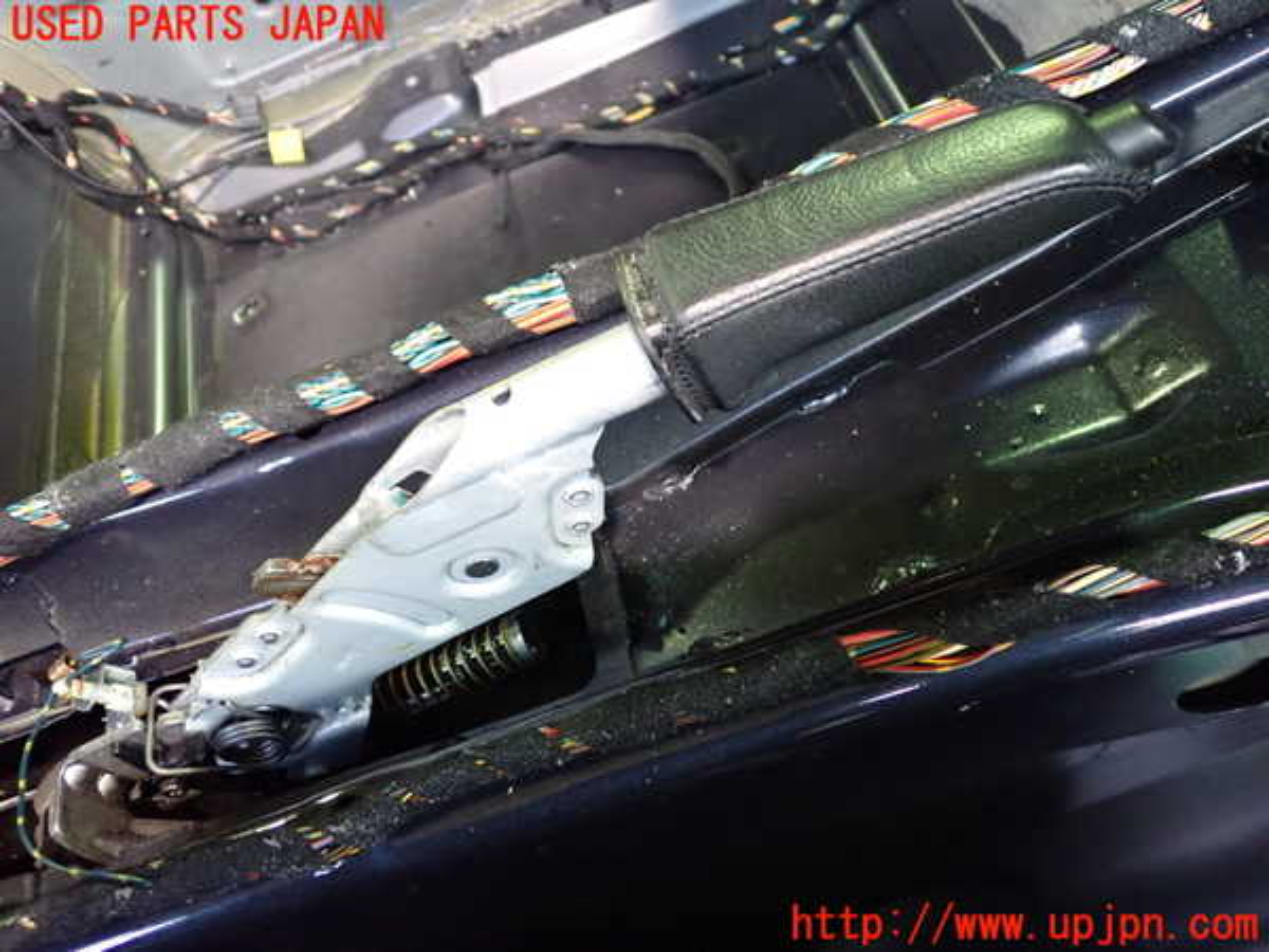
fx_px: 1100
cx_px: 634
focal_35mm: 30
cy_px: 476
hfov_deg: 60.0
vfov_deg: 46.8
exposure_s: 1/40
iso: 1000
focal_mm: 5.4
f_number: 2.3
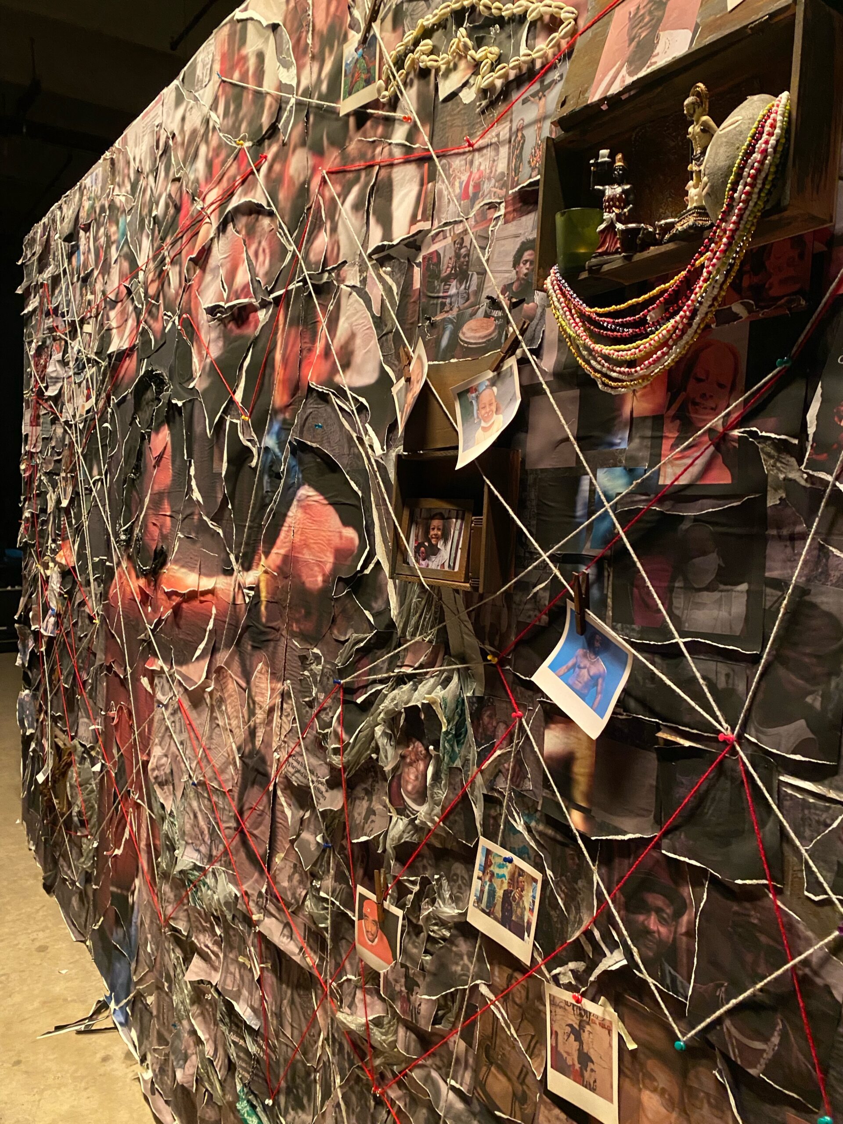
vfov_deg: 67.3
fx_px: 844
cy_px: 562
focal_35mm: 26
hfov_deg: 53.1
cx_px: 422
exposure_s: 1/30
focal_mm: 4.25
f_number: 1.8
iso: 640
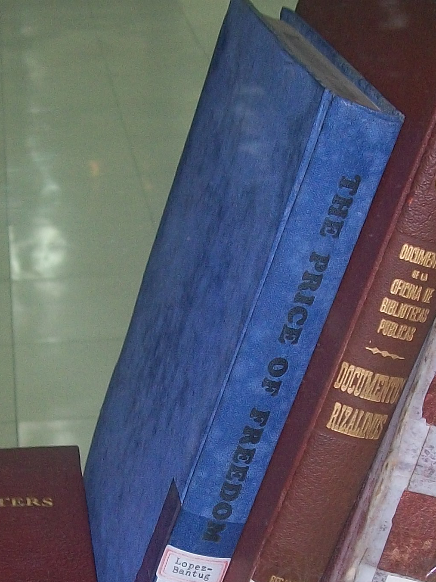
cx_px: 150
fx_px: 1461
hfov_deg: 16.9
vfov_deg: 22.1
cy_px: 500
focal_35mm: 87
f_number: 2.7
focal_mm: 6
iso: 80
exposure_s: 1/30
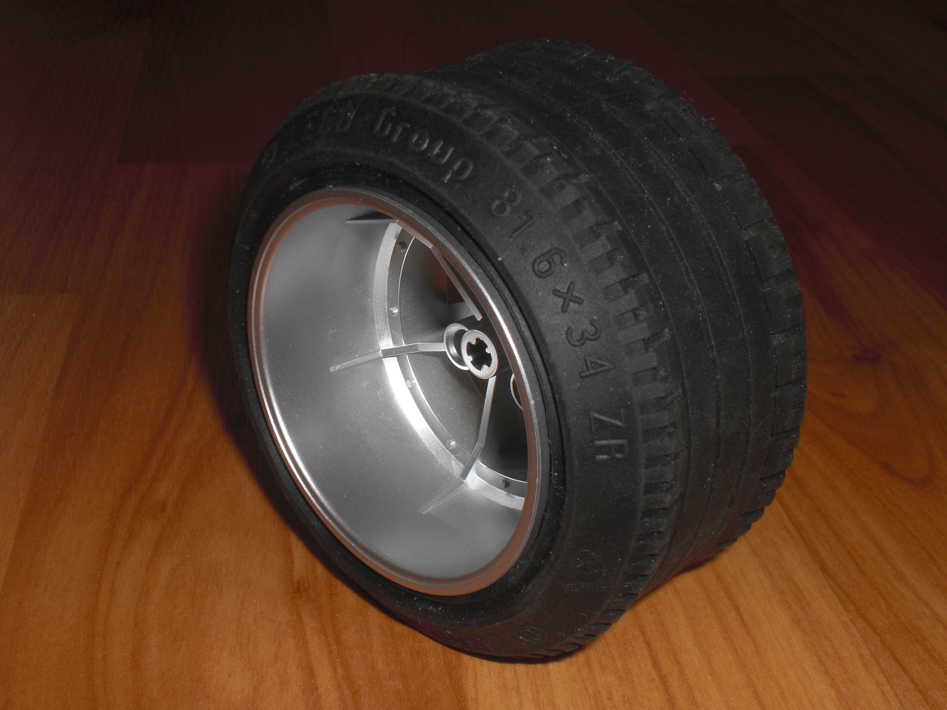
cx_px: 474
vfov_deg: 28.6
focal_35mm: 51
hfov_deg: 37.5
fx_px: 1395
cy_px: 355
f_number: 6.4
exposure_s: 1/30
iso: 64
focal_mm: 8.44
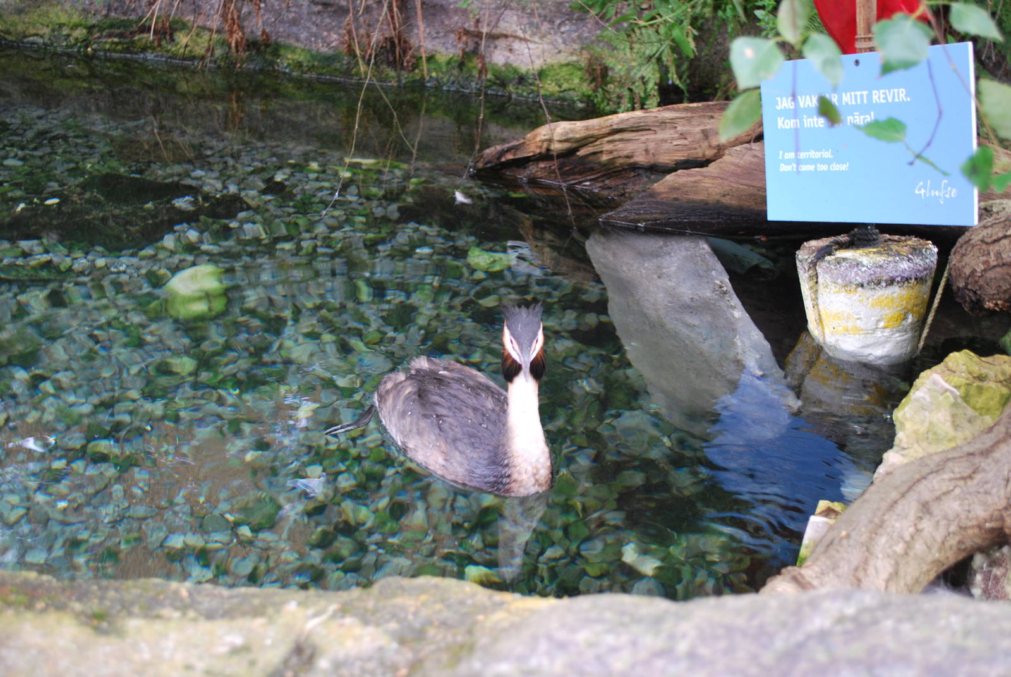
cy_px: 338
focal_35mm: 48
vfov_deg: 28.2
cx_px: 506
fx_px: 1350
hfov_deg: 41.1
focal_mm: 32
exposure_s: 1/25
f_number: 5
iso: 400
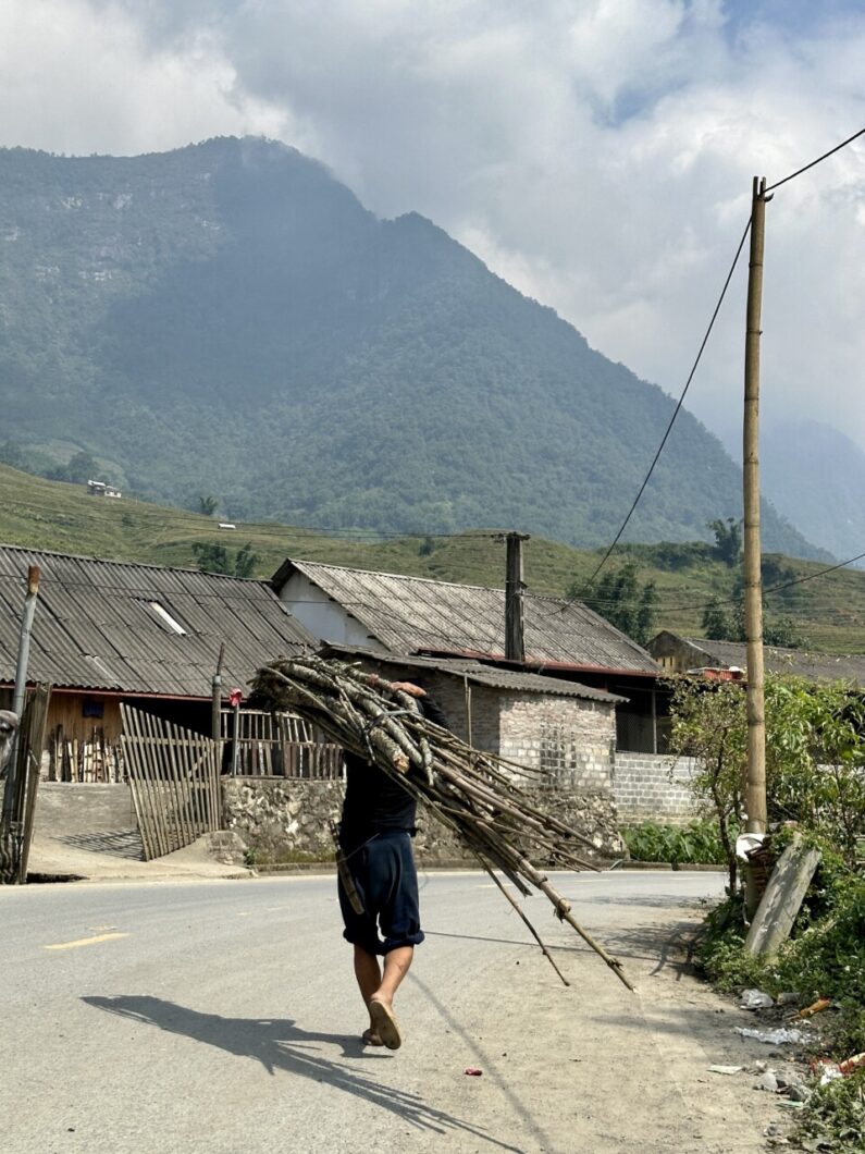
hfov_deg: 30.3
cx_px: 432
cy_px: 577
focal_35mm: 48
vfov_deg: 39.7
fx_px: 1599
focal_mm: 6.86
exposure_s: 1/5556
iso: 64
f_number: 1.78
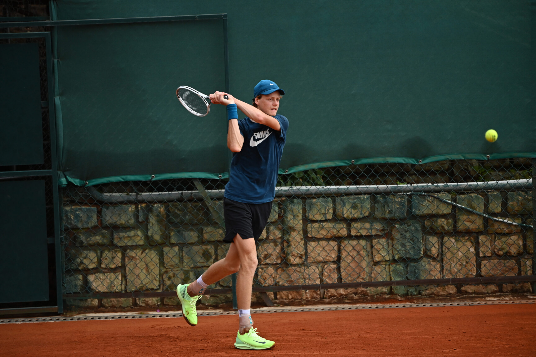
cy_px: 178
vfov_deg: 4.0
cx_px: 268
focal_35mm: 340
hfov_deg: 6.1
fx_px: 5062
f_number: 4
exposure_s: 1/2500
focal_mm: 340
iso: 320
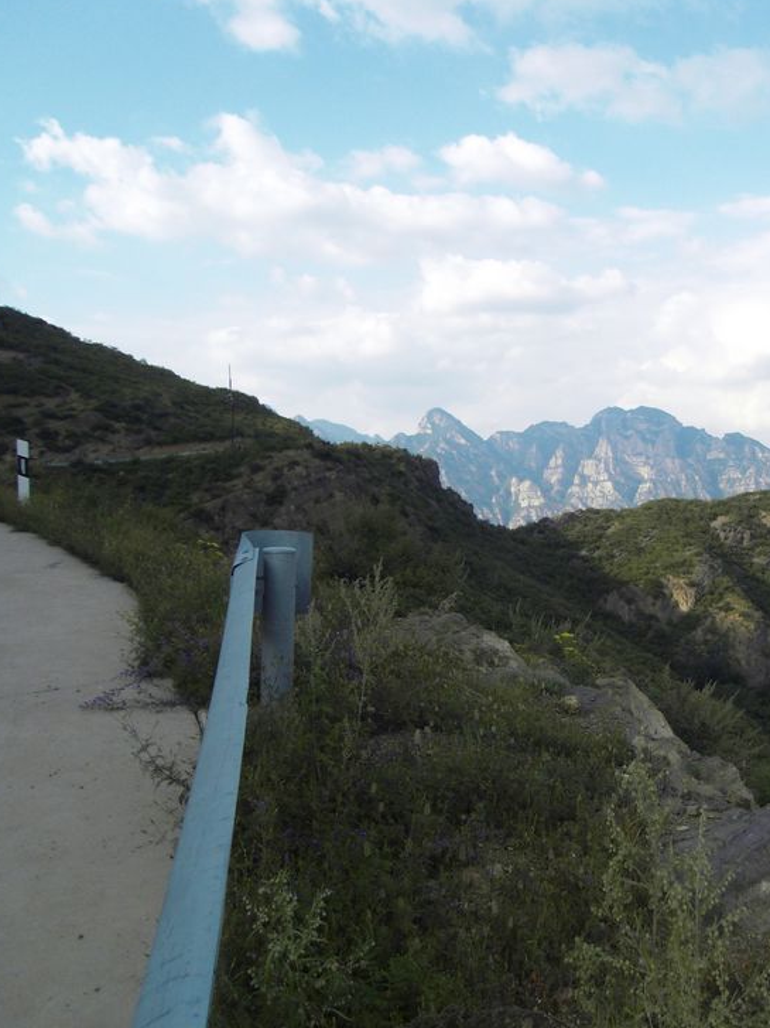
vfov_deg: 55.4
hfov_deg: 41.1
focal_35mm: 33
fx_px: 979
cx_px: 620
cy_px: 518
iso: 80
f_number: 7.3
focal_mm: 4.3
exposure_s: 1/160
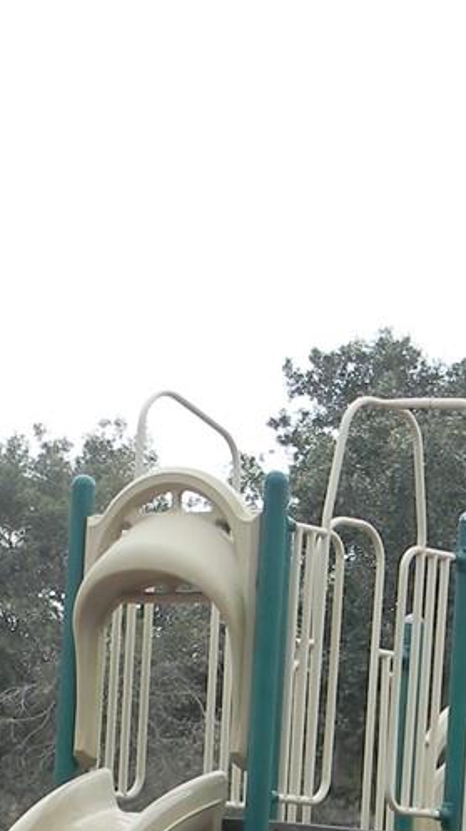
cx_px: 603
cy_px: 905
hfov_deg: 7.3
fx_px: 3630
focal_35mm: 165
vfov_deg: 12.8
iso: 80
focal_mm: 8.6
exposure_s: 1/173
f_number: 3.9
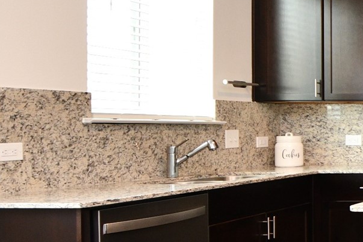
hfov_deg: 22.3
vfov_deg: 25.1
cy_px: 119
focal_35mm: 54
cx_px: 649
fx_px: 544
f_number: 4
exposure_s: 1/60
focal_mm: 10
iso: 560
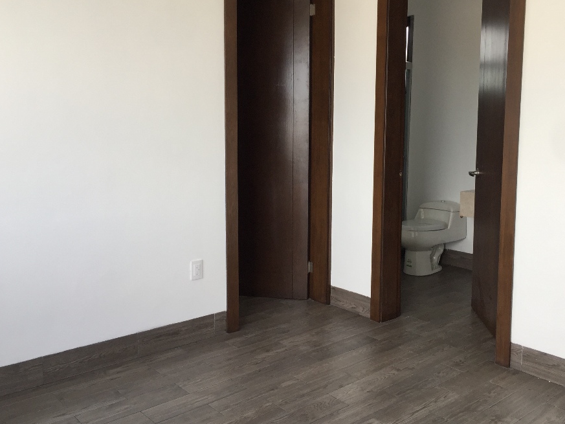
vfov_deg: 41.7
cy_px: 182
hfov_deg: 53.8
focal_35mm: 34
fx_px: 555
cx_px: 316
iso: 50
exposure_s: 1/120
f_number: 2.2
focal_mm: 4.15
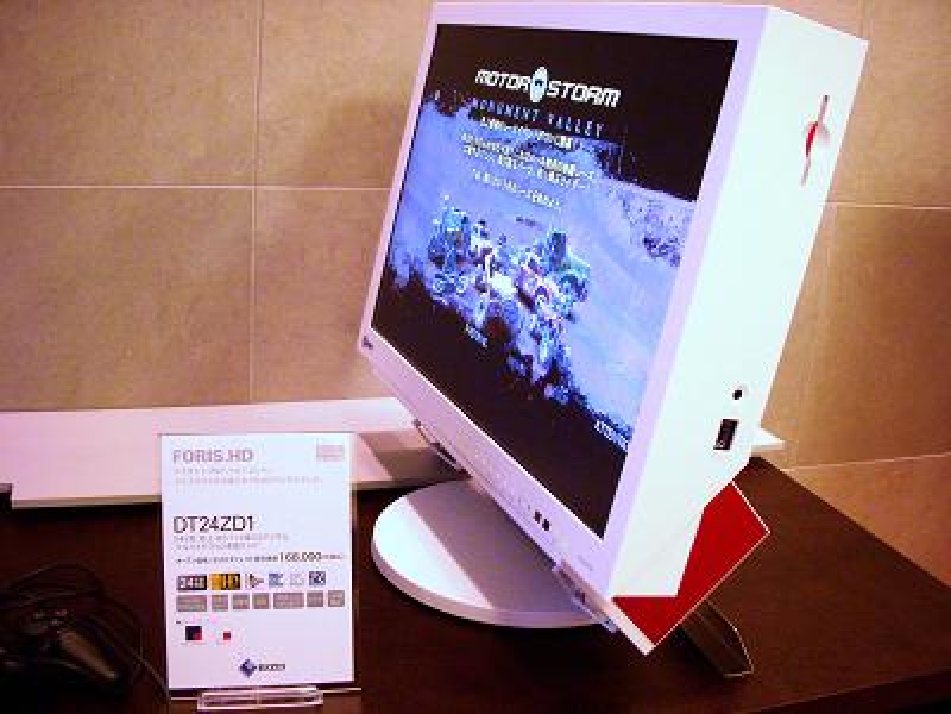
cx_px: 476
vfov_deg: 37.7
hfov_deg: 49.0
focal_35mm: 38
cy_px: 357
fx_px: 1044
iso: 200
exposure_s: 1/20
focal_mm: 6.3
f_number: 3.3
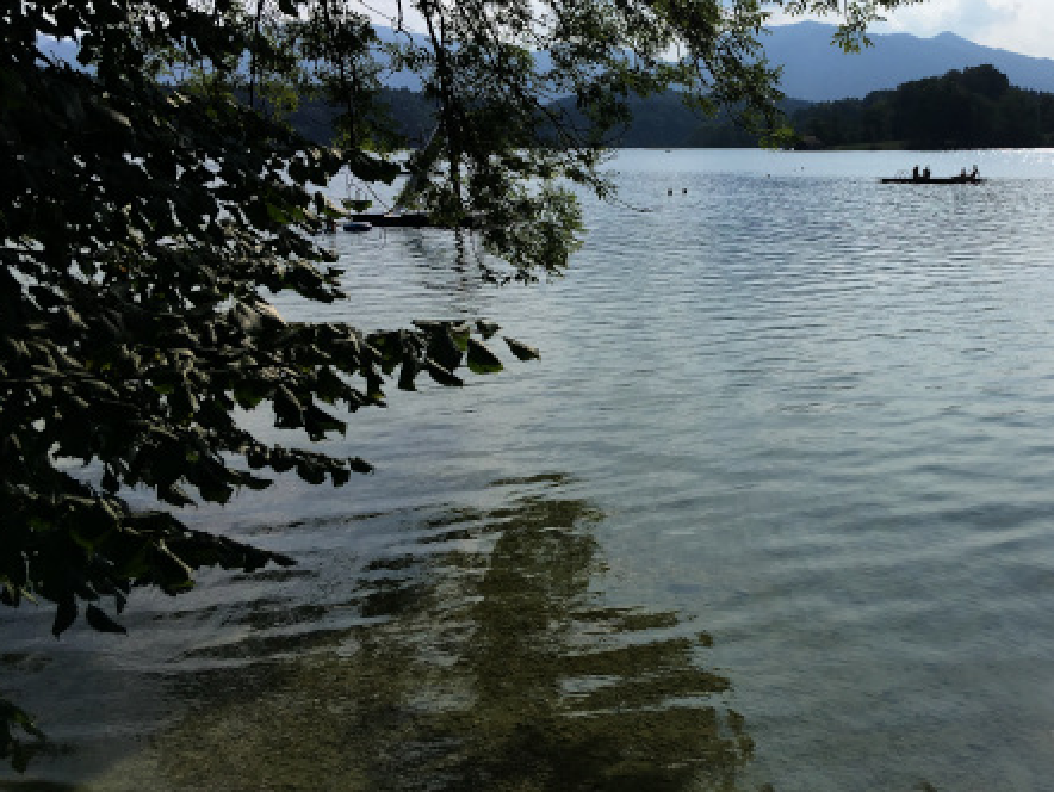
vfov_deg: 35.2
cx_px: 733
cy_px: 385
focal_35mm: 41
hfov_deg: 44.8
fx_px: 1249
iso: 25
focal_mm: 4.15
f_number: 2.2
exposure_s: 1/4525
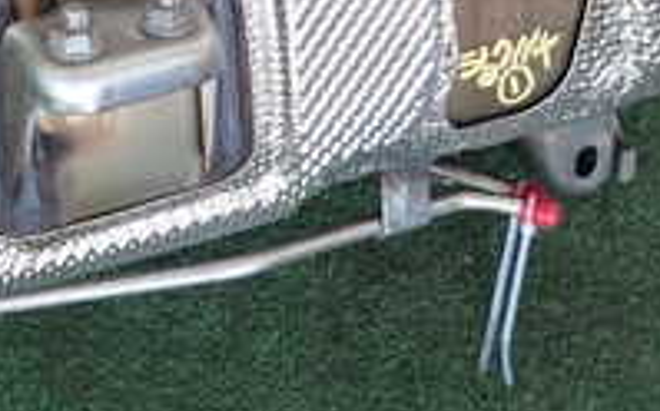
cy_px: -143
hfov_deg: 25.2
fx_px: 1438
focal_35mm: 80
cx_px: 80
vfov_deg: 15.4
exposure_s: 1/60
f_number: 2
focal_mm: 4.5
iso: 160
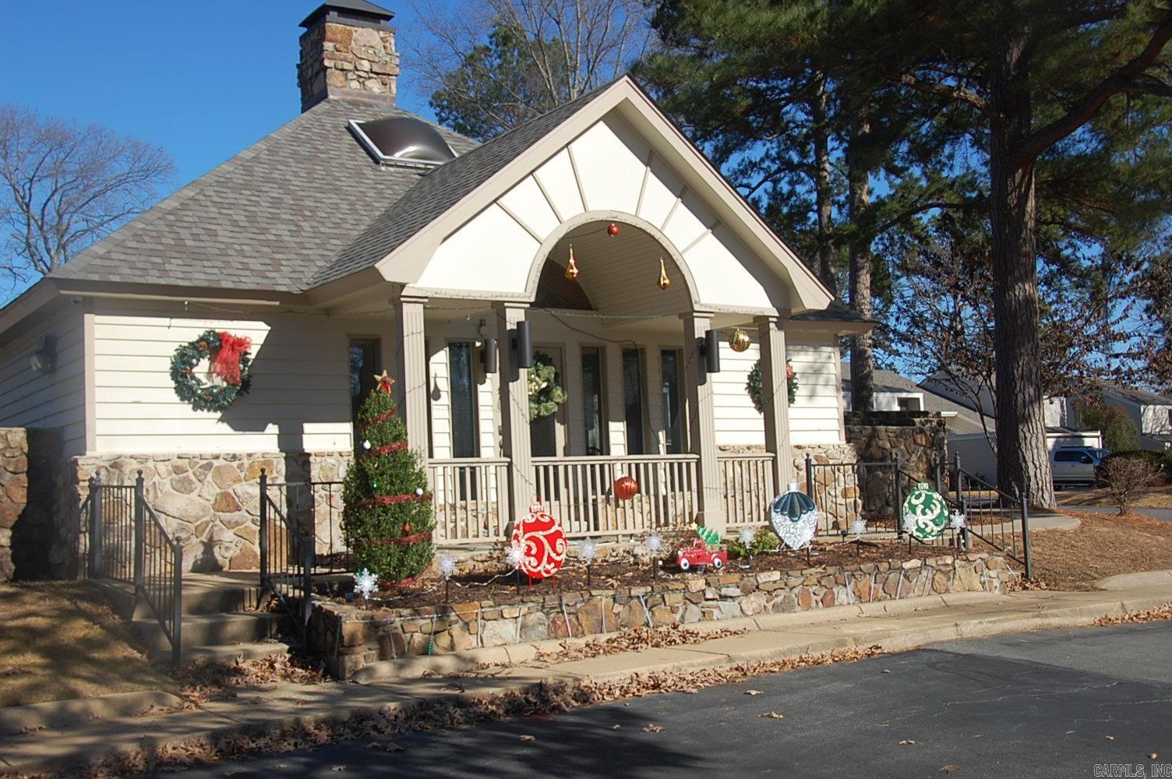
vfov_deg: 34.1
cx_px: 586
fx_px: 1269
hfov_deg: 49.6
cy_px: 390
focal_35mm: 39
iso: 200
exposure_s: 1/400
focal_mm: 26
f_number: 10
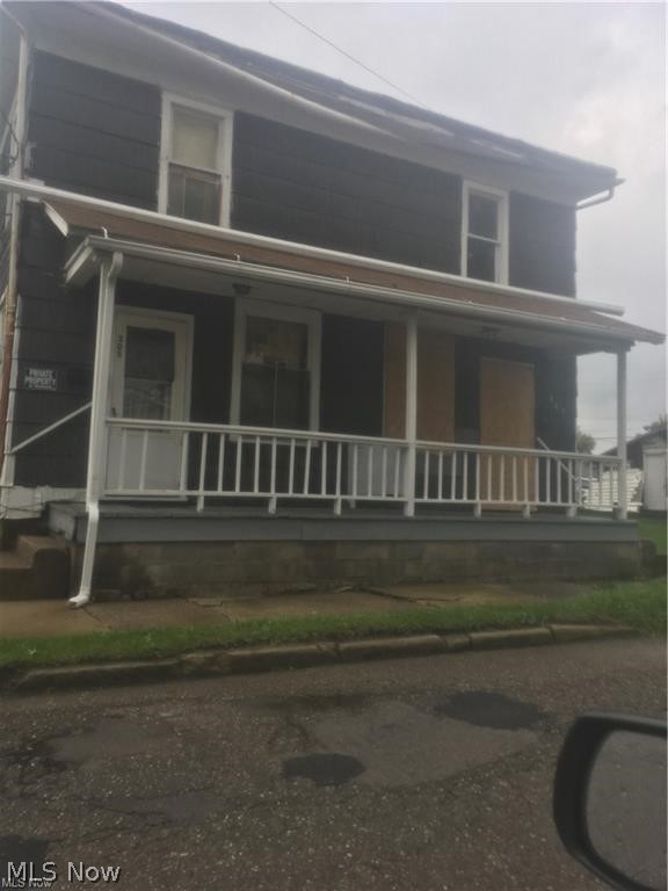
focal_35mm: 29
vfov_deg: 61.7
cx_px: 334
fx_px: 746
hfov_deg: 48.2
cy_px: 446
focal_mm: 4.15
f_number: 2.2
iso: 25
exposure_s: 1/390
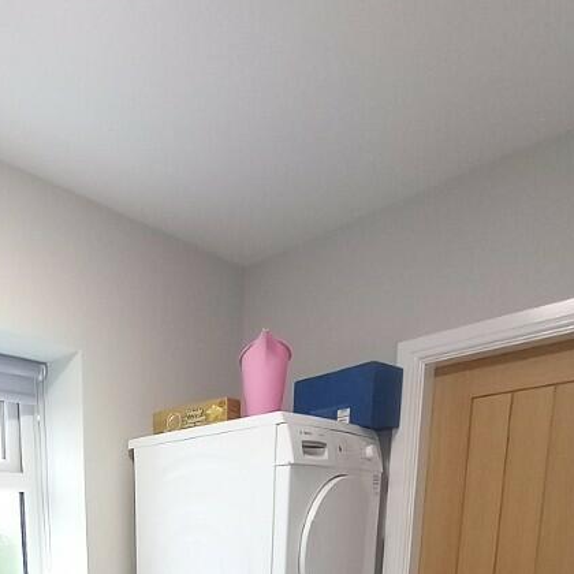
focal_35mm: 28
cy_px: 645
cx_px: 97
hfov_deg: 52.7
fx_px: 525
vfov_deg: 43.1
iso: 160
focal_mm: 1.13
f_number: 2.2
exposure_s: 1/50
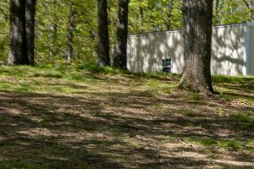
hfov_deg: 10.2
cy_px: 168
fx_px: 1235
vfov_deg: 7.8
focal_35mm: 175
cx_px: 611
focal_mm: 35
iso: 100
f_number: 5.6
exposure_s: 1/800
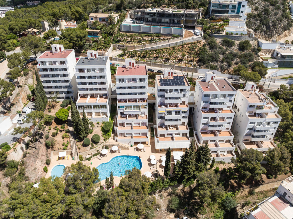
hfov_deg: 71.6
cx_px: 146
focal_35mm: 24
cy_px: 110
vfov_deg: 56.8
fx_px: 203
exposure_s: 1/100
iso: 100
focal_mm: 12.29
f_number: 5.6
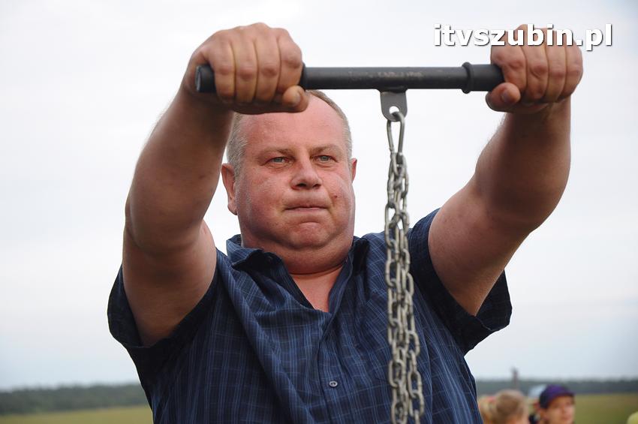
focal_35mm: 105
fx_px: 1859
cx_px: 319
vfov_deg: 13.0
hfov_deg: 19.5
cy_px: 212
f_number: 4.5
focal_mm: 70
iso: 400
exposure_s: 1/320
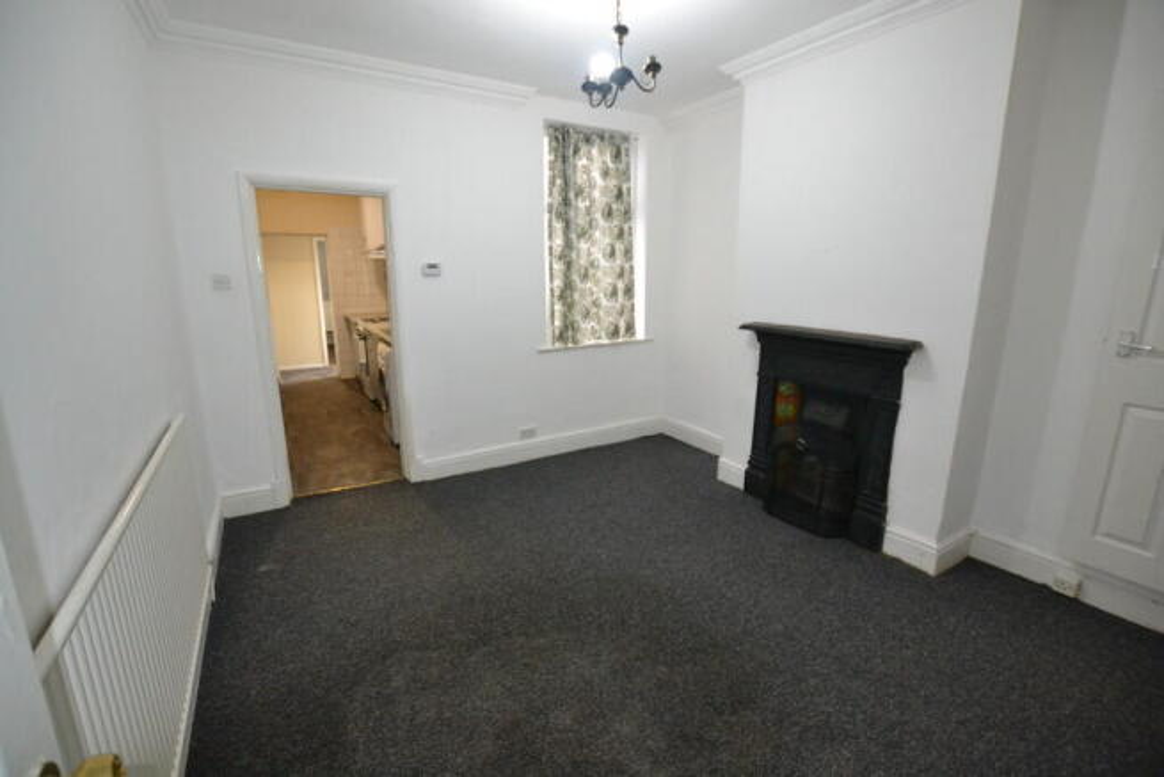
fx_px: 485
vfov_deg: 77.4
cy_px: 388
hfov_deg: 100.4
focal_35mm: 15
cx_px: 582
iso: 1800
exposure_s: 1/60
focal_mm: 10
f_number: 3.5
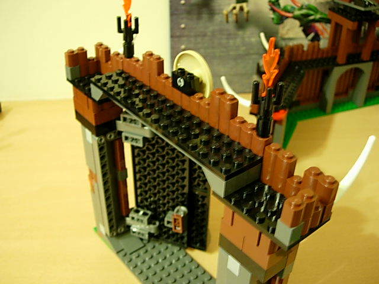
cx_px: 190
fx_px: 416
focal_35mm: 38
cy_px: 142
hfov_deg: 49.0
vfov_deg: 37.7
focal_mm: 7.8
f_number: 2.8
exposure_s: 1/2.9
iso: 200
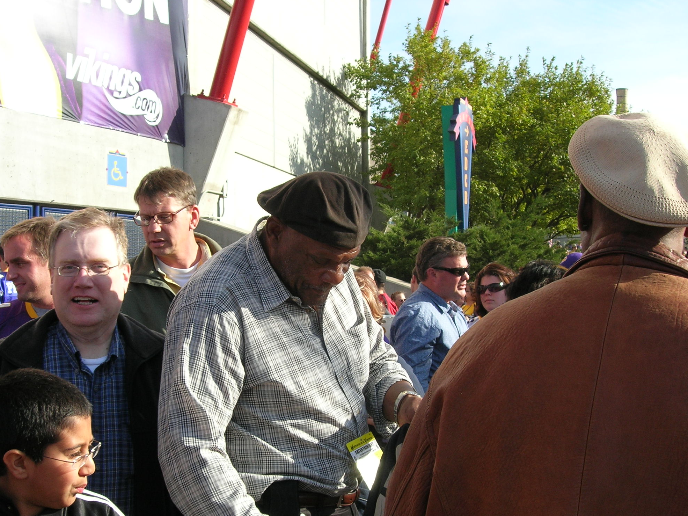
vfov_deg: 28.9
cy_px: 339
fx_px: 994
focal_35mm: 50
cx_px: 318
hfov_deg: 38.2
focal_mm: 7.8
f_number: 4.8
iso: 64
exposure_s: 1/286
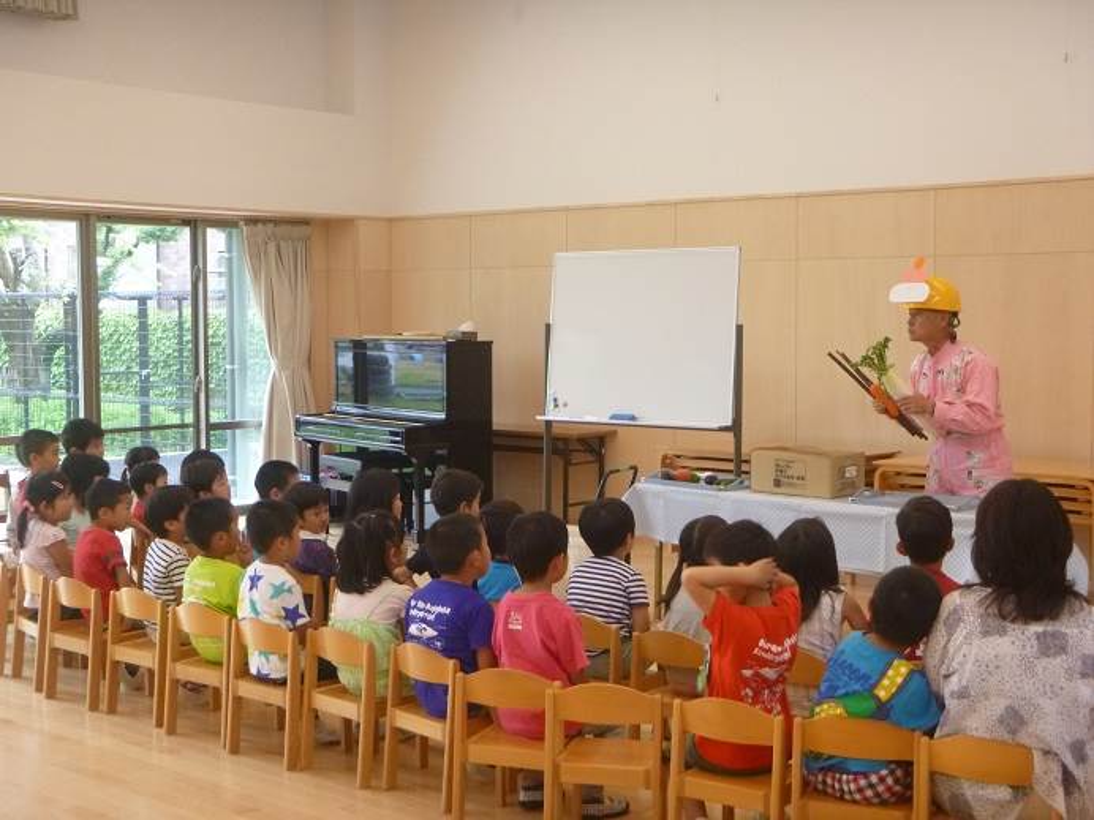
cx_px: 547
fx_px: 1580
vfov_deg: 29.1
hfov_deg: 38.2
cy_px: 410
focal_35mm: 50
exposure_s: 1/60
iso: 400
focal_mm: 9
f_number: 4.9
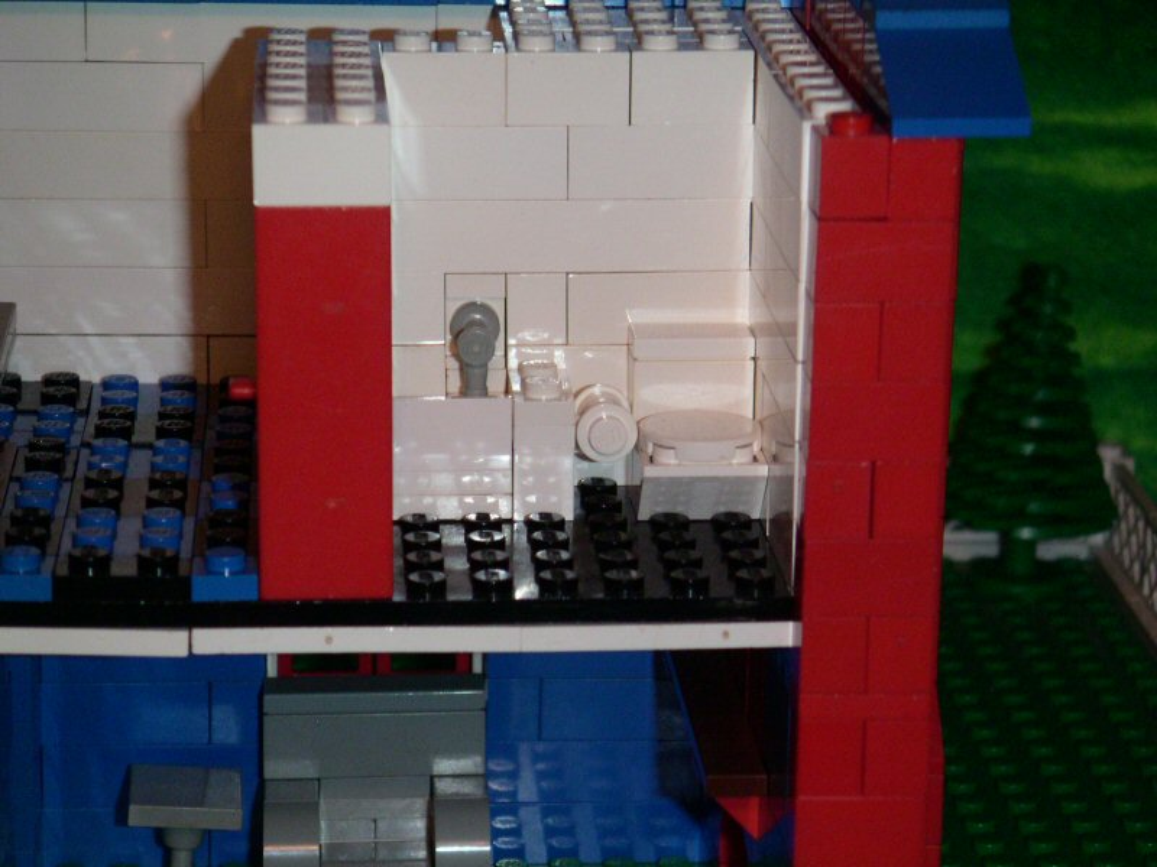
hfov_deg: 17.7
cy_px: 434
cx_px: 578
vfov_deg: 13.3
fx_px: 3710
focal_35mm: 111
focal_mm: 17.1
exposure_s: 1/100
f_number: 3.6
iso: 160
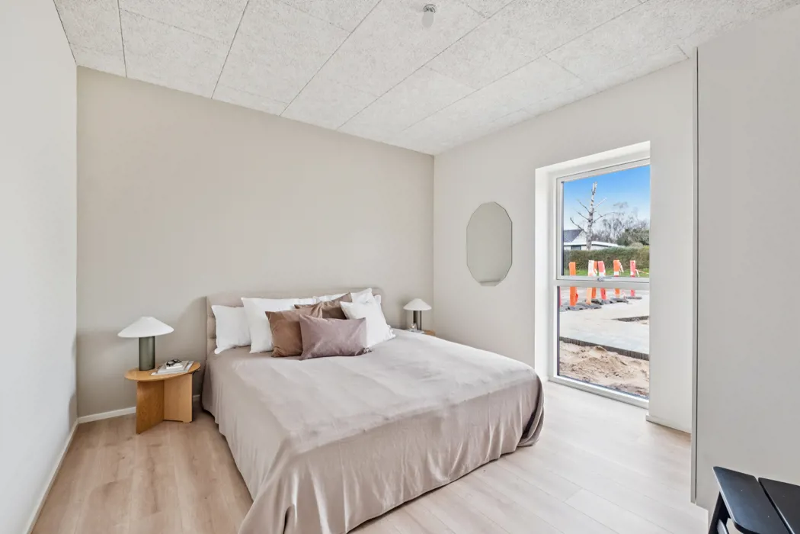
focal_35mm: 15
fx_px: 333
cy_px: 267
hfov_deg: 100.4
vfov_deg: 77.3
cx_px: 400
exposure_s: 1/1.67
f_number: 8
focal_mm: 10
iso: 800
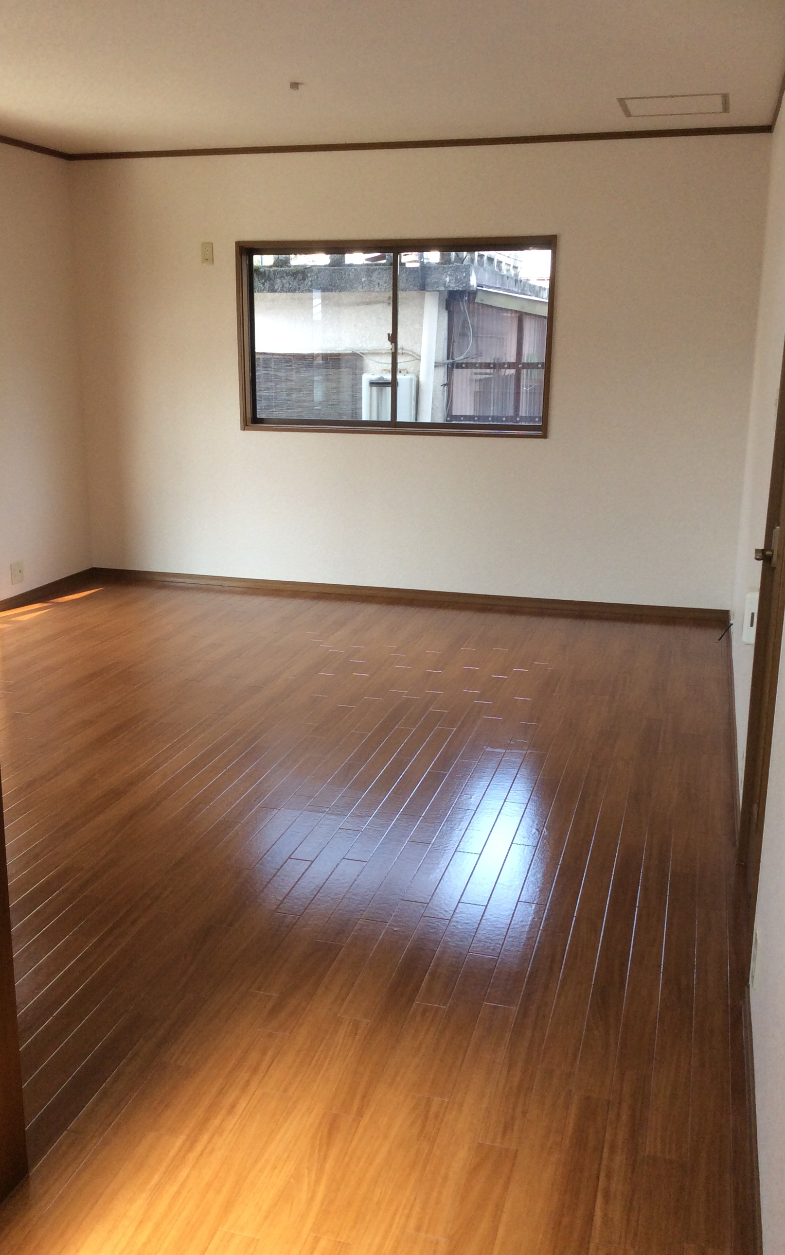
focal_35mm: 34
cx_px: 370
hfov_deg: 37.3
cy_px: 628
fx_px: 1164
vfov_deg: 56.7
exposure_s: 1/120
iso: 64
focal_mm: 3.3
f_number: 2.4
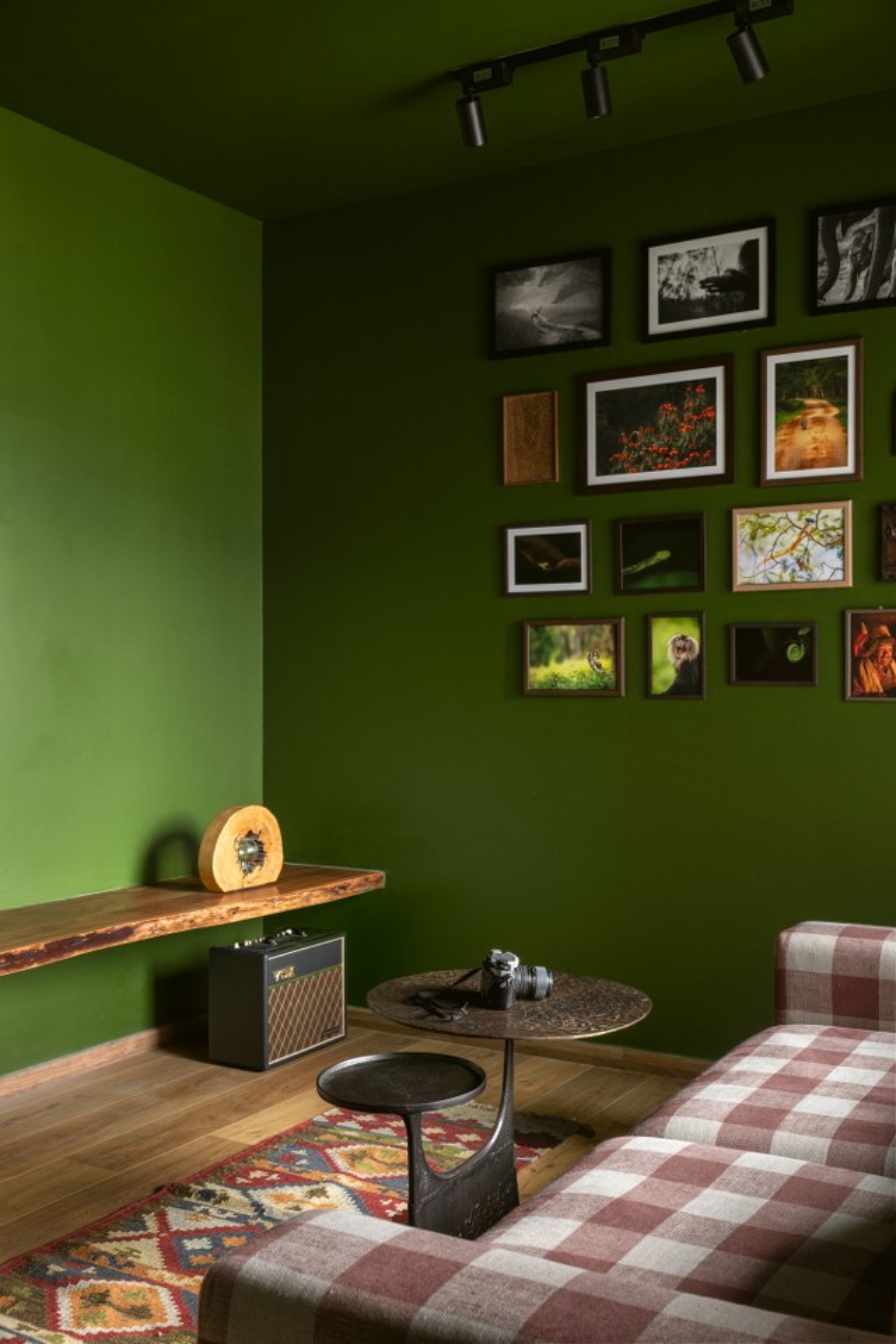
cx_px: 448
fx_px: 1344
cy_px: 672
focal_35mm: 36
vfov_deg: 53.1
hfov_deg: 36.9
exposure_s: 1.6
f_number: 8
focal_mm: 36
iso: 320
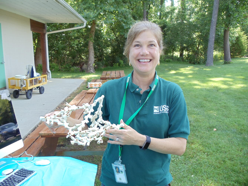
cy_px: 93
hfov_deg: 42.9
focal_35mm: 44
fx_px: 315
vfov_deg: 32.9
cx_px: 124
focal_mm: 6
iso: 80
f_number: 3.5
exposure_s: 1/50
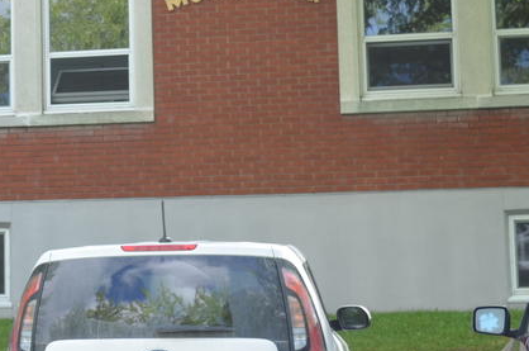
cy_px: 101
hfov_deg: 17.6
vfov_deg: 12.2
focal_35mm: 112
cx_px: -58
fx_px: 1643
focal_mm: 26
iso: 200
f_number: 6.3
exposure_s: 1/160
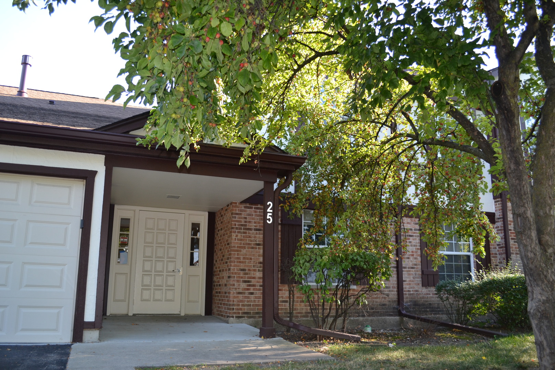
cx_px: 278
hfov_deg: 67.4
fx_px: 416
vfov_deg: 47.9
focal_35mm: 27
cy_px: 185
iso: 200
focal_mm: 18
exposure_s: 1/125
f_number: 4
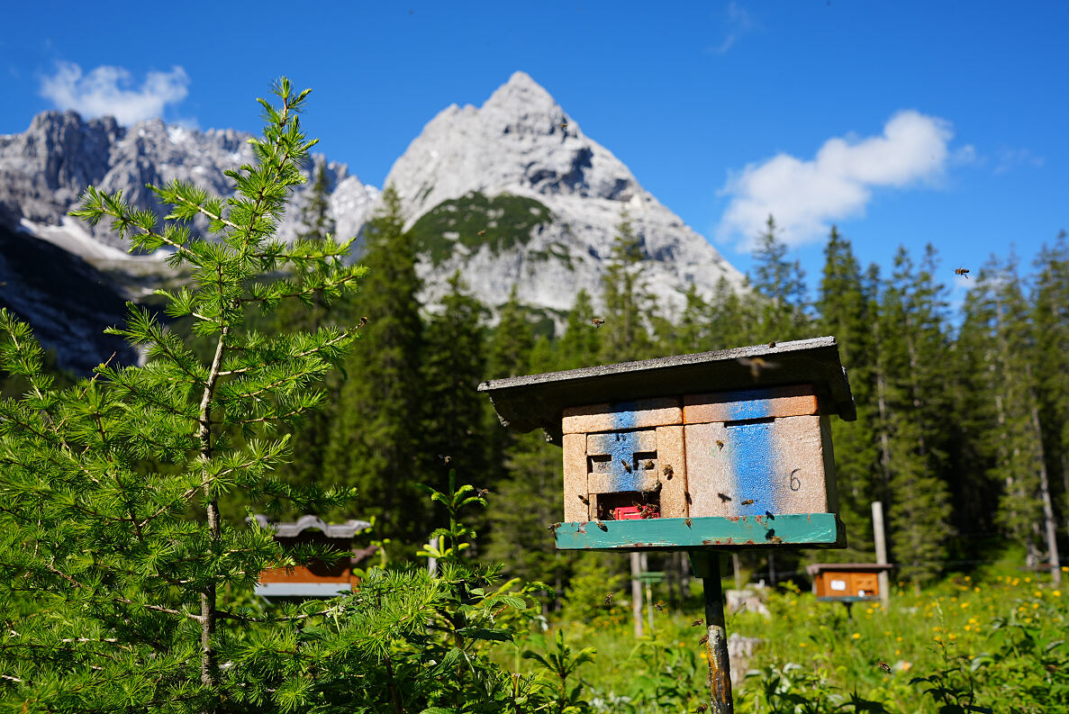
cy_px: 357
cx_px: 534
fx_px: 832
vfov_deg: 46.5
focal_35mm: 28
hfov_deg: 65.4
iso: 80
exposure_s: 1/400
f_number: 5
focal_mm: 28
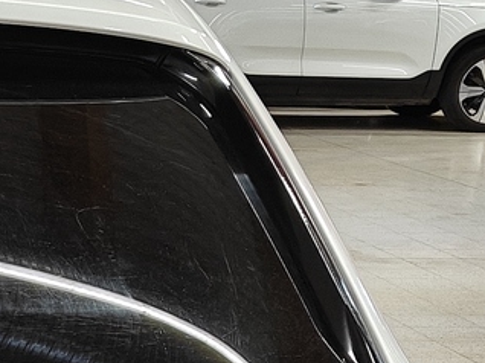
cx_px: -322
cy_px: 621
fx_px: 1904
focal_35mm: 136
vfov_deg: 10.3
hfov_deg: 13.4
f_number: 1.8
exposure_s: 1/100
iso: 80
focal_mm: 5.59
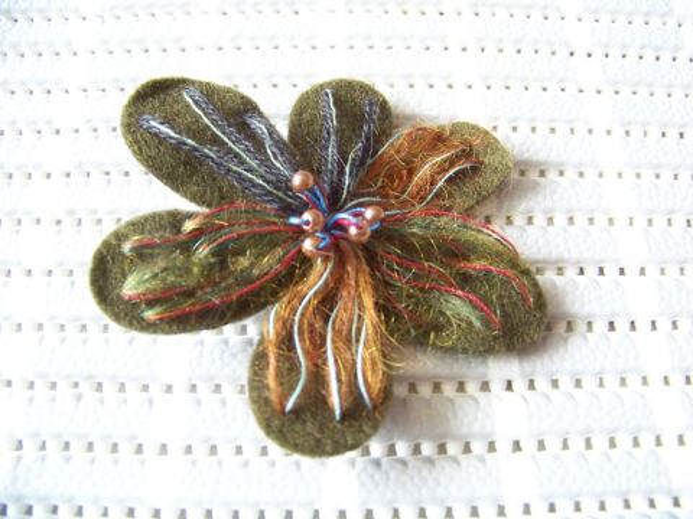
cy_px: 260
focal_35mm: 36
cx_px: 346
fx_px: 721
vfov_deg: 39.7
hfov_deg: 51.4
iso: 400
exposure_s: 1/30
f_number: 2.8
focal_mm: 5.85
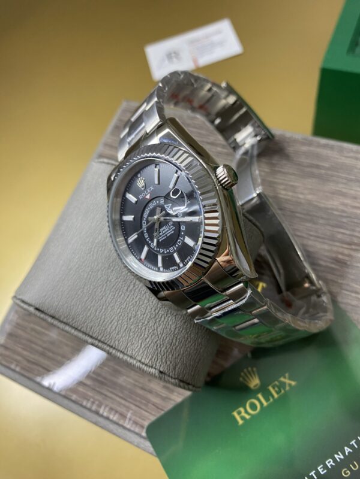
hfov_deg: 53.1
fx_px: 361
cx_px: 180
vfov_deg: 67.3
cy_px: 240
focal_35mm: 26
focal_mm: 4.25
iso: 125
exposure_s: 1/50
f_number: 1.8
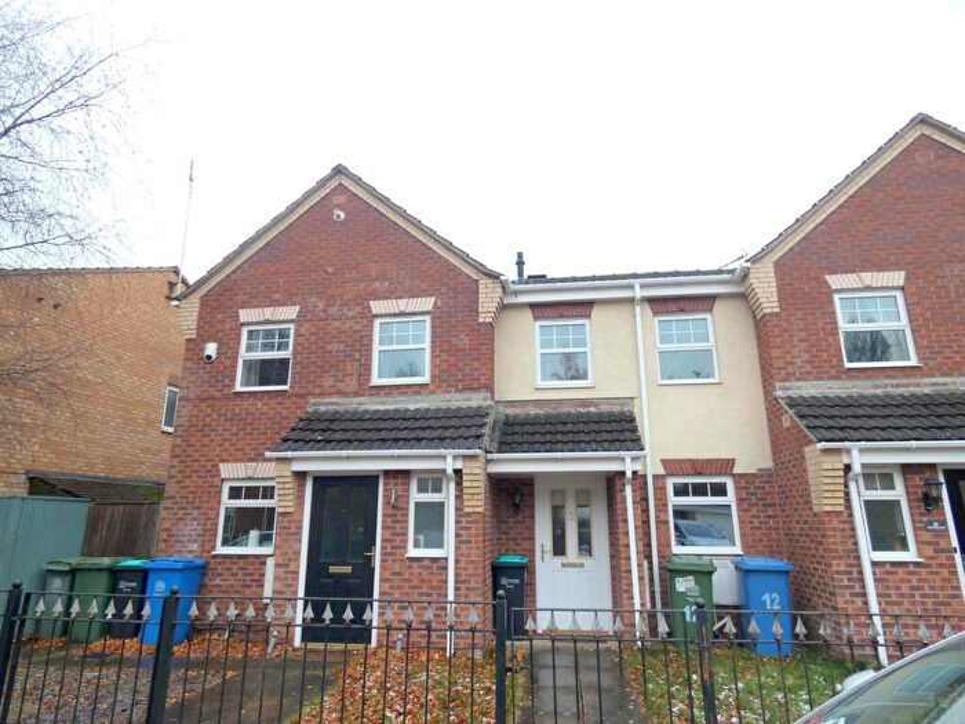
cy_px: 362
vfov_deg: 66.0
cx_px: 482
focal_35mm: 20
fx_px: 558
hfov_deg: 81.7
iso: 80
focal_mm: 3.6
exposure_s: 1/160
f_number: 2.8
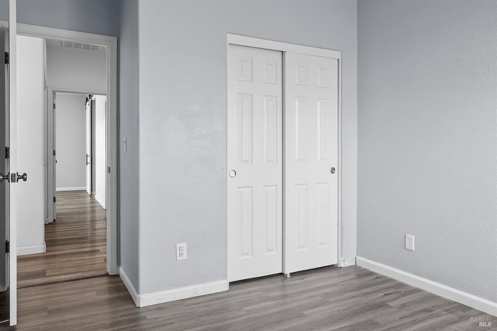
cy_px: 166
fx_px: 331
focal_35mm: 24
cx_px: 248
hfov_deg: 73.7
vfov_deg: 53.1
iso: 1000
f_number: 5.6
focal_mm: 16
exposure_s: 1/30
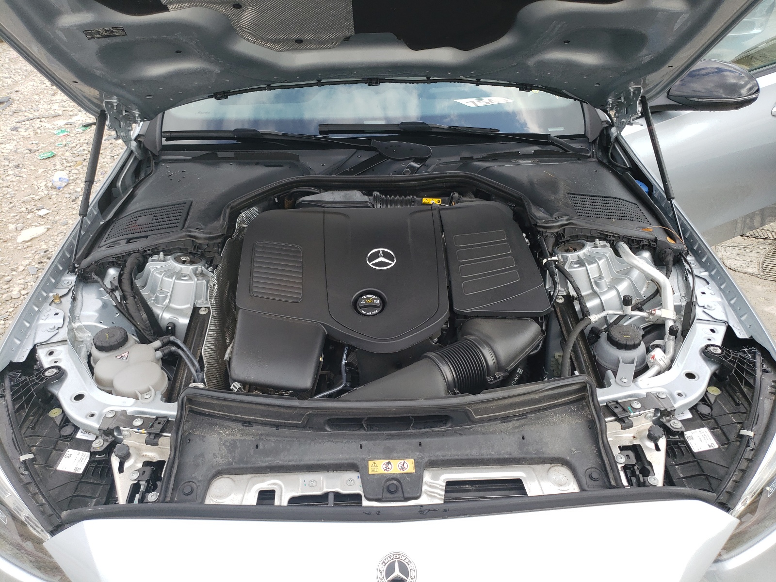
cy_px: 291
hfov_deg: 67.3
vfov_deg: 53.1
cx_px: 388
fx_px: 583
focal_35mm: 26
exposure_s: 1/833
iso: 50
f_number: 1.5
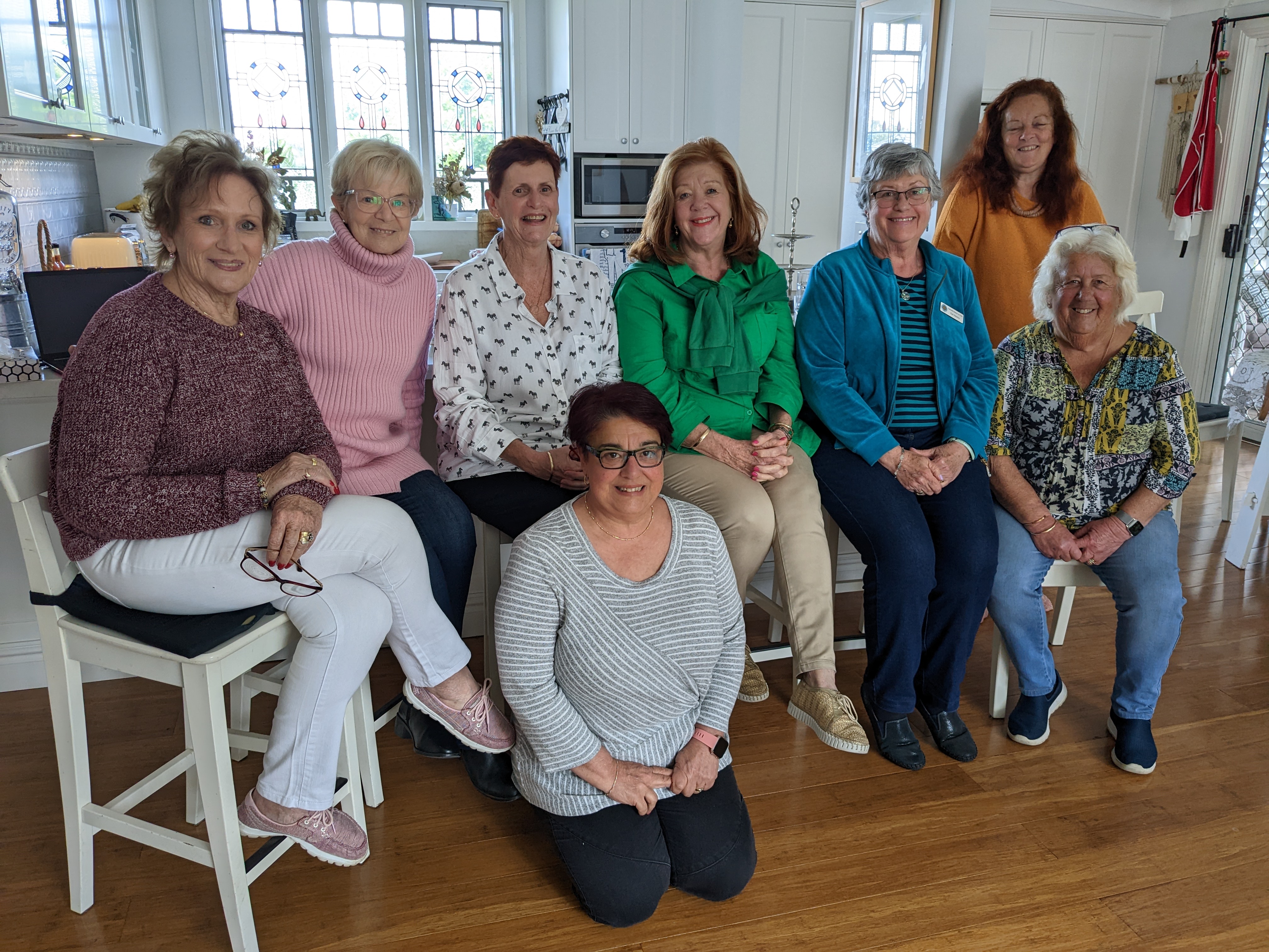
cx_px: 634
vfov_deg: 51.4
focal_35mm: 27
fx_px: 990
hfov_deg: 65.3
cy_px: 476
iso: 69
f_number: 1.73
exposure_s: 1/50
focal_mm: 4.38
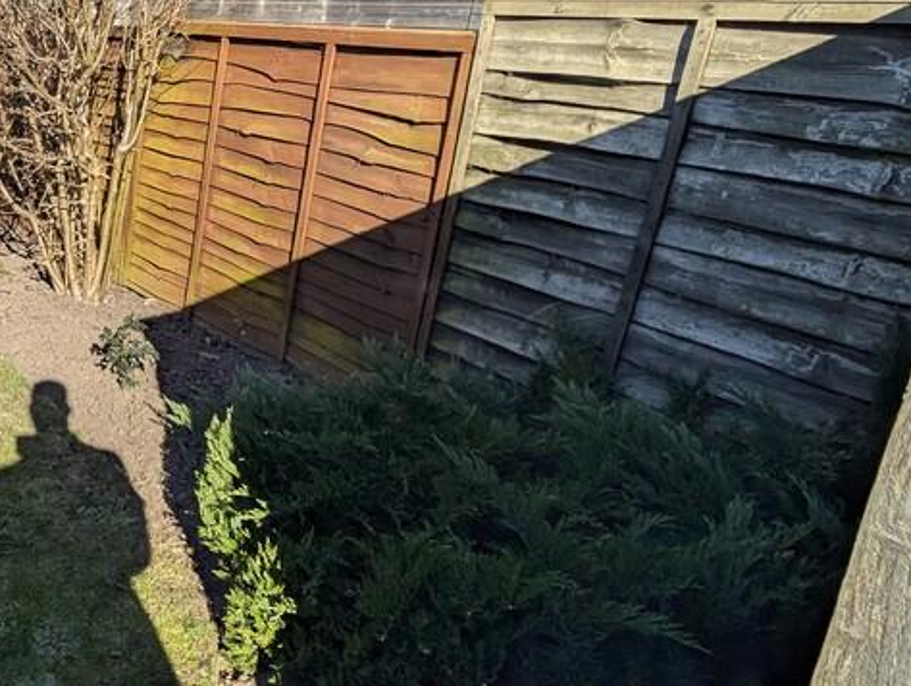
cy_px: 219
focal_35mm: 26
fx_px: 685
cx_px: 37
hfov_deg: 55.0
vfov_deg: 52.0
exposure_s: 1/2020
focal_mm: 2.02
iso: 51
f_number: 1.7
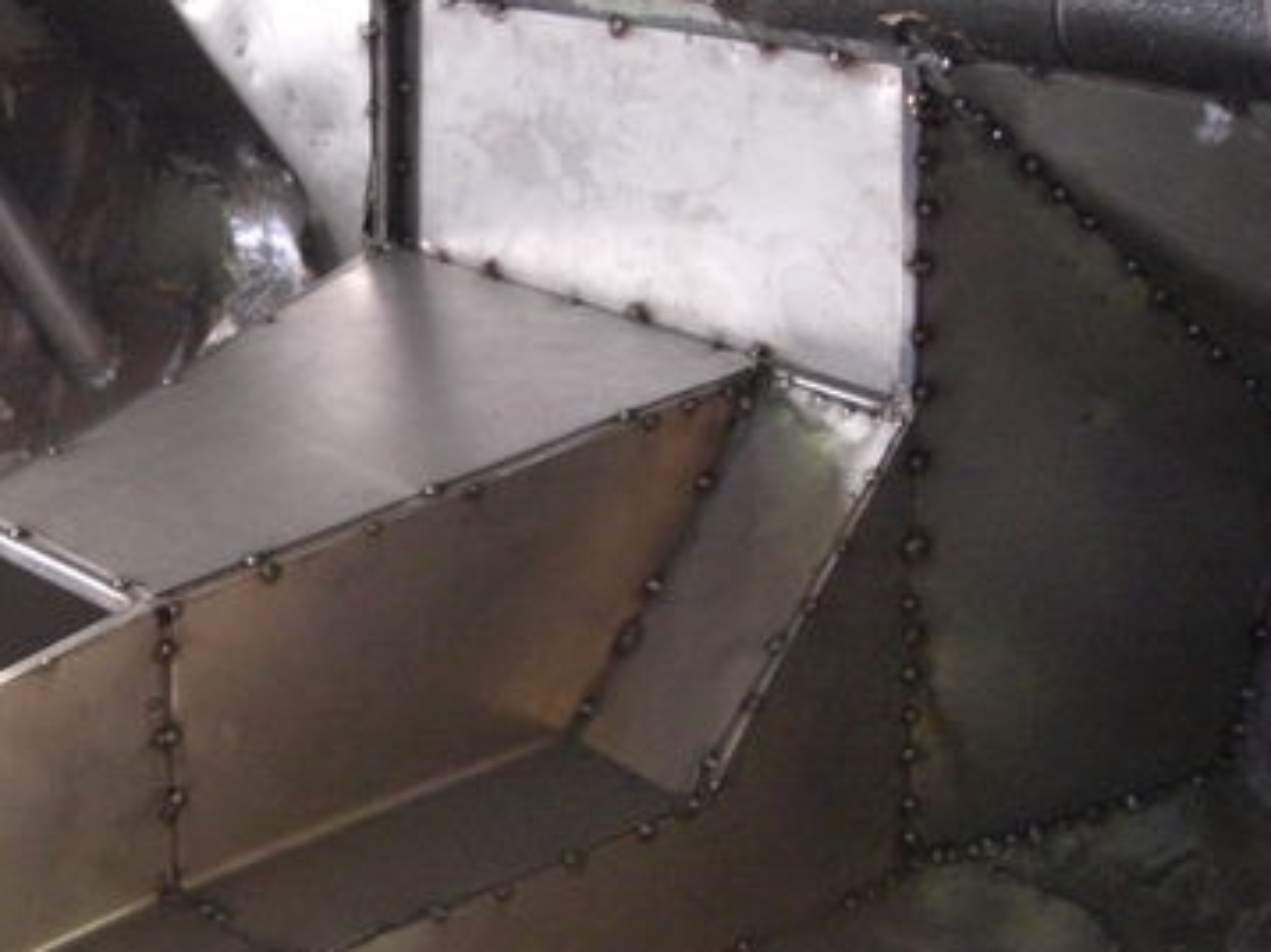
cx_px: 220
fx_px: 2495
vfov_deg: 21.5
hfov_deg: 27.9
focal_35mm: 68
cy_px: 607
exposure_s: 1/50
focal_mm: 7.9
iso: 800
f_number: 2.8
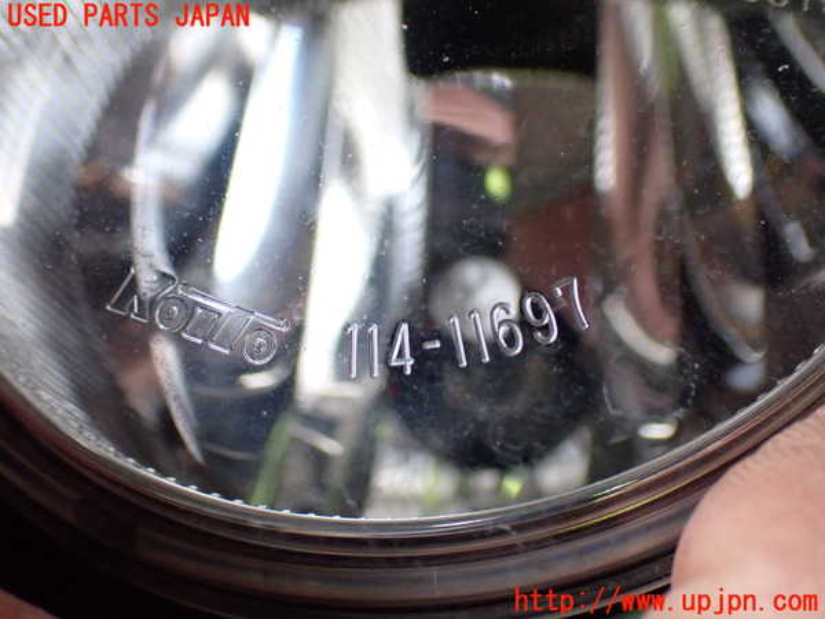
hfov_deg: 38.2
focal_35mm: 50
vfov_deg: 29.1
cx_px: 412
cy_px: 310
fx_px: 1192
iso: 640
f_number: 3.2
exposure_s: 1/200
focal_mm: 9.01
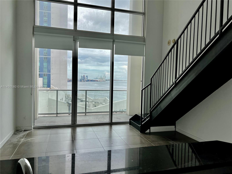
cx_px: 116
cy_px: 87
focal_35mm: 26
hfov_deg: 67.3
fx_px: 174
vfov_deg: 53.1
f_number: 1.5
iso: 50
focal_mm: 5.7
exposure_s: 1/797
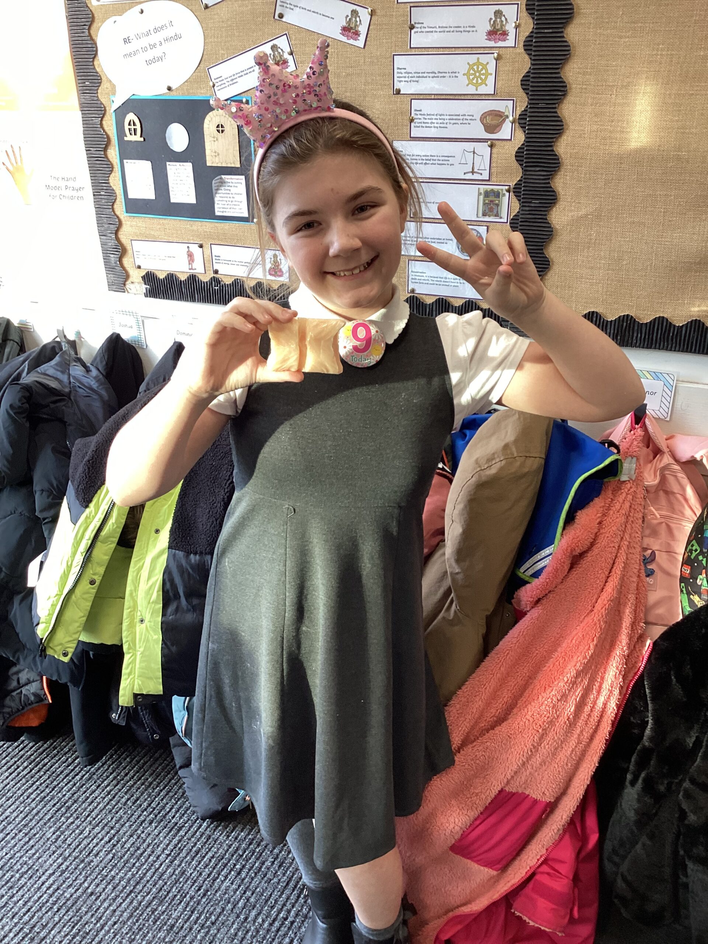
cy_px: 472
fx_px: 845
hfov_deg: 45.4
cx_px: 354
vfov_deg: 58.4
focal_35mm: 31
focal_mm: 3.3
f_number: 2.4
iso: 100
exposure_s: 1/60
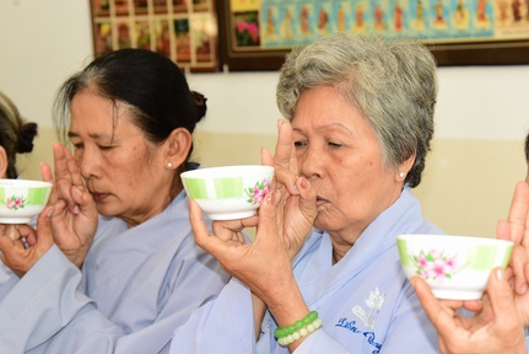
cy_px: 213
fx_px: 1441
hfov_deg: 20.7
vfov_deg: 14.0
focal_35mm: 98
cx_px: 362
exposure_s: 1/60
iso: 1000
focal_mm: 65
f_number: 5
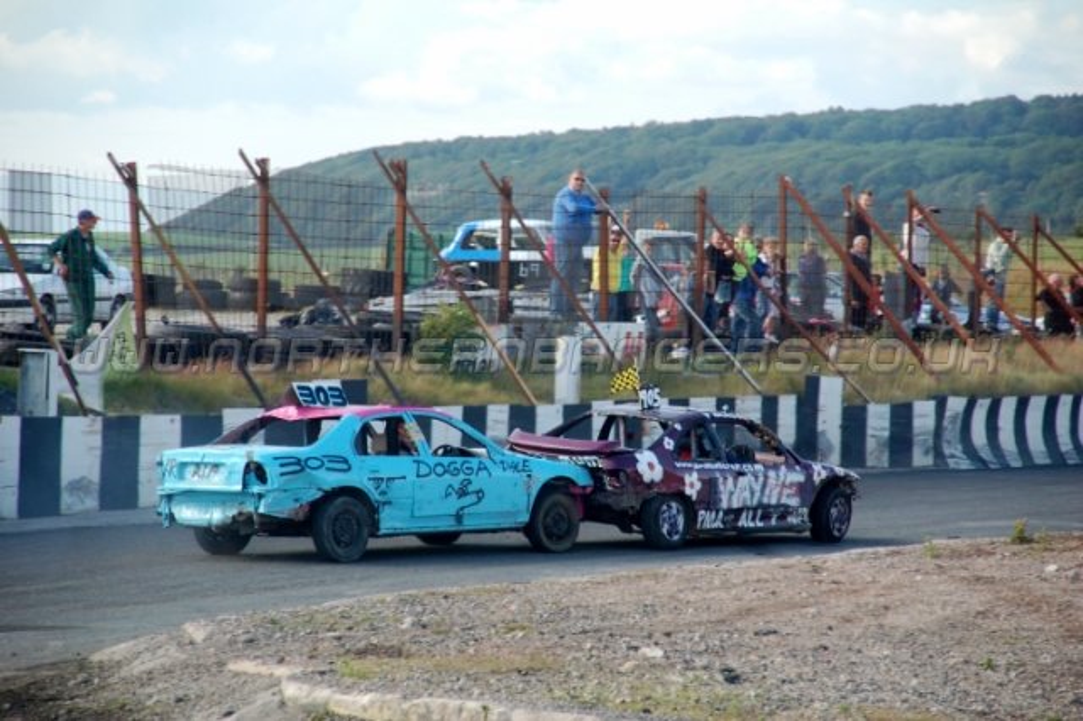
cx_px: 542
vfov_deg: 6.8
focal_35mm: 202
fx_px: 6088
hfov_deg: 10.2
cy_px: 360
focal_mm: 135
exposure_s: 1/500
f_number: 6
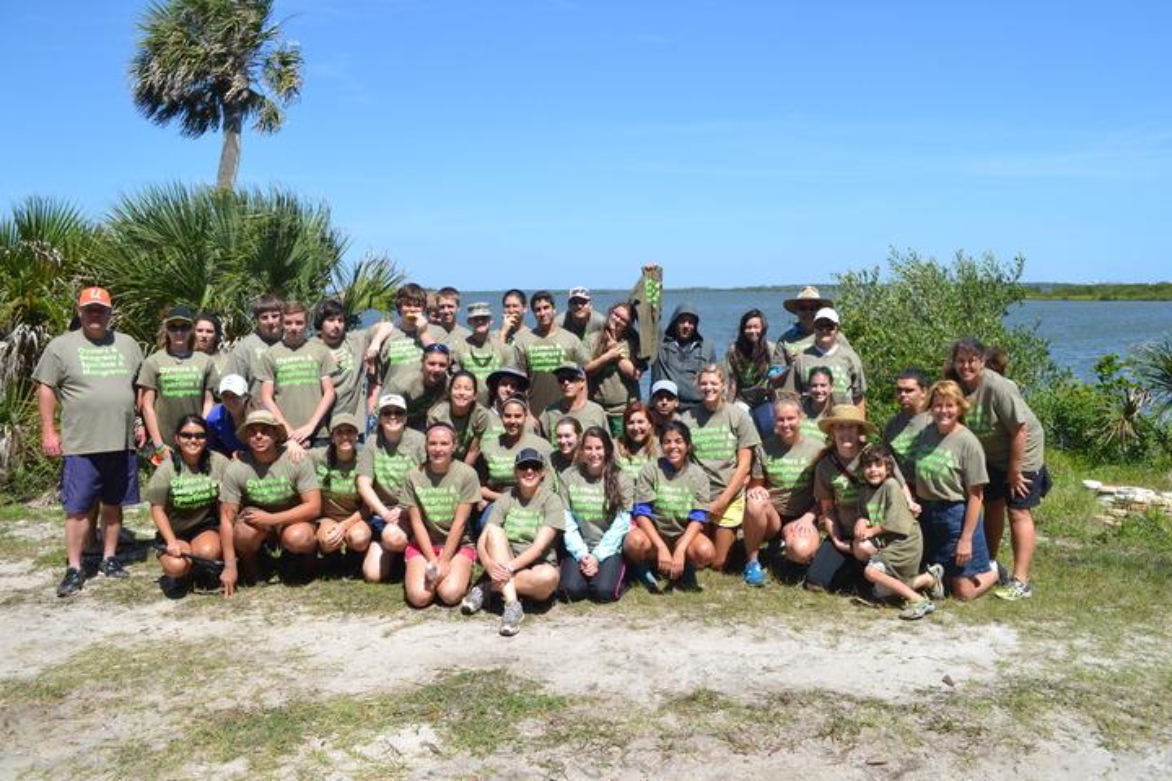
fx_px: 879
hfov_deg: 67.4
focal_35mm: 27
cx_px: 586
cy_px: 390
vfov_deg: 47.9
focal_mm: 18
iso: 100
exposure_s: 1/250
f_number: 8
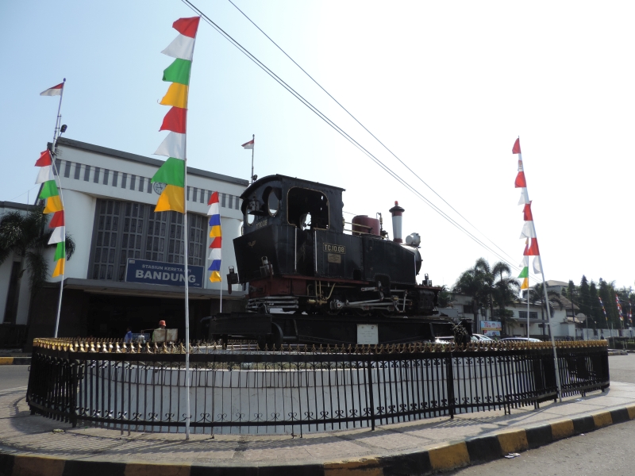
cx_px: 318
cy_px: 238
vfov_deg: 56.8
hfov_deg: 71.6
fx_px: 440
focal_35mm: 24
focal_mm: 4.3
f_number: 3
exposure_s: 1/1250
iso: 80
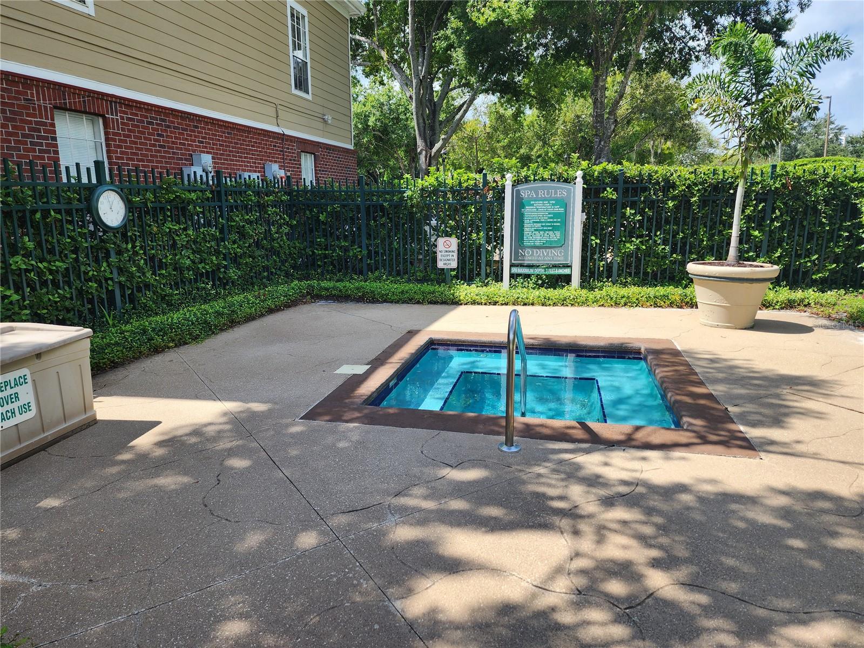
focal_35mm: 23
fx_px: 574
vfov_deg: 58.9
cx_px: 432
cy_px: 324
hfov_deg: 73.9
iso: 12
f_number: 1.8
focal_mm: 6.4
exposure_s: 1/490
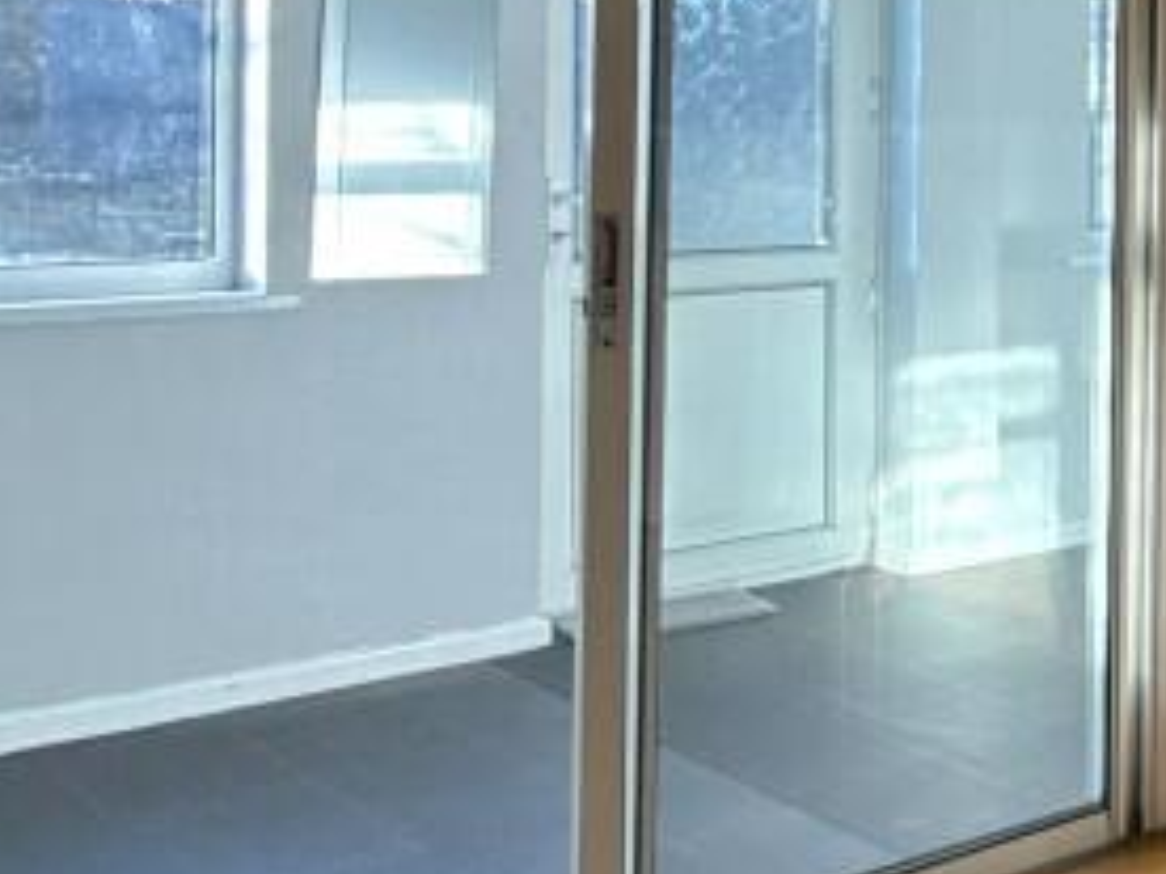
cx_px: 2024
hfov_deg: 23.0
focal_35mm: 52
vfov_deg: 27.3
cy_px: 144
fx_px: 1752
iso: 160
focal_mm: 2.22
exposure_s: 1/100
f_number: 2.2
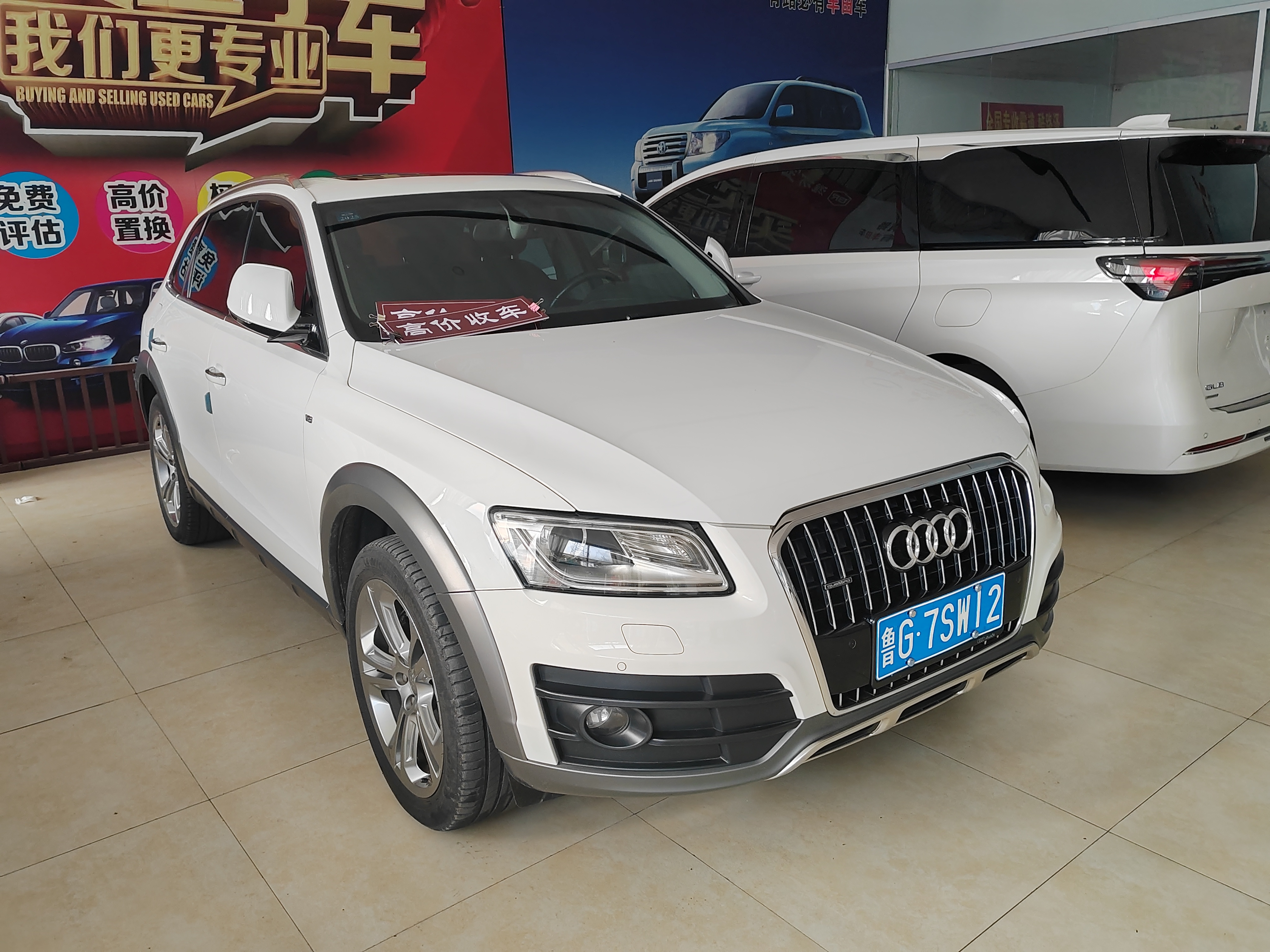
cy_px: 476
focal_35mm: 27
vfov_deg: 51.4
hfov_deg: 65.3
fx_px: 991
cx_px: 635
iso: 100
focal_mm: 5.52
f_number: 1.9
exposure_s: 1/100
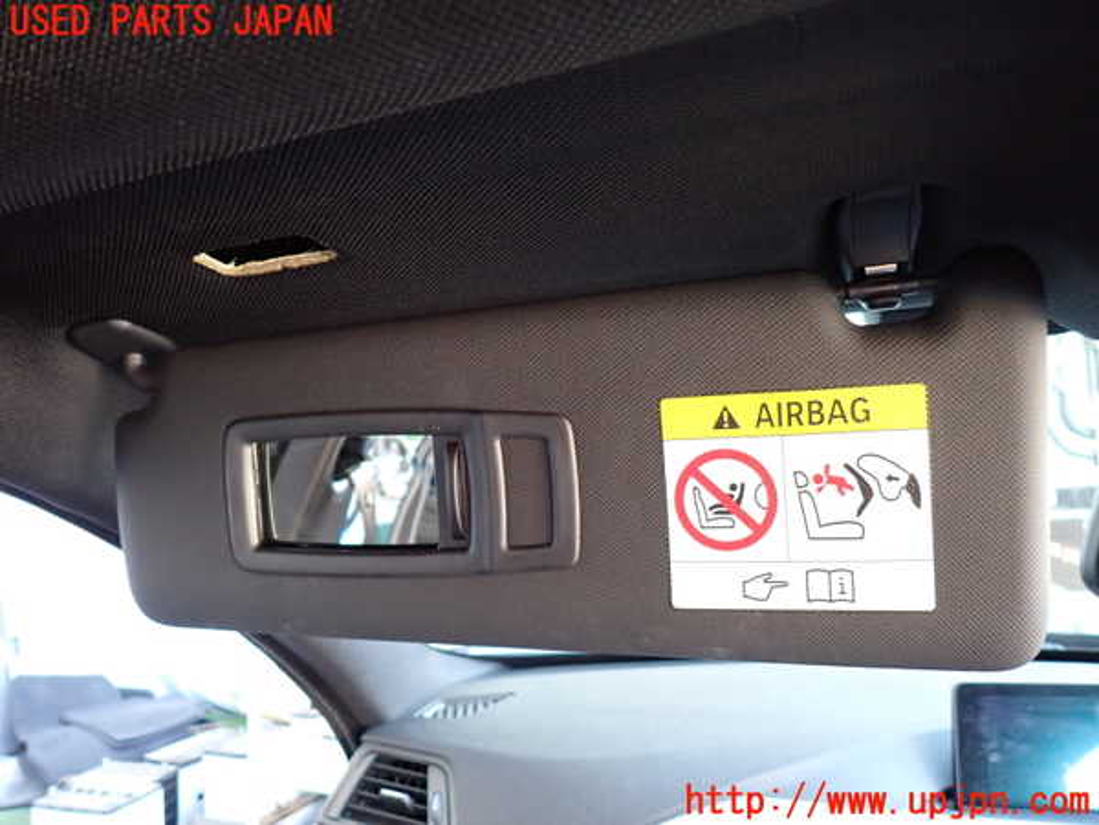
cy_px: 412
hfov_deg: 69.4
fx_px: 794
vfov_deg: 54.9
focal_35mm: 25
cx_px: 550
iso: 500
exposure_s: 1/30
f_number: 2
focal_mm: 4.5
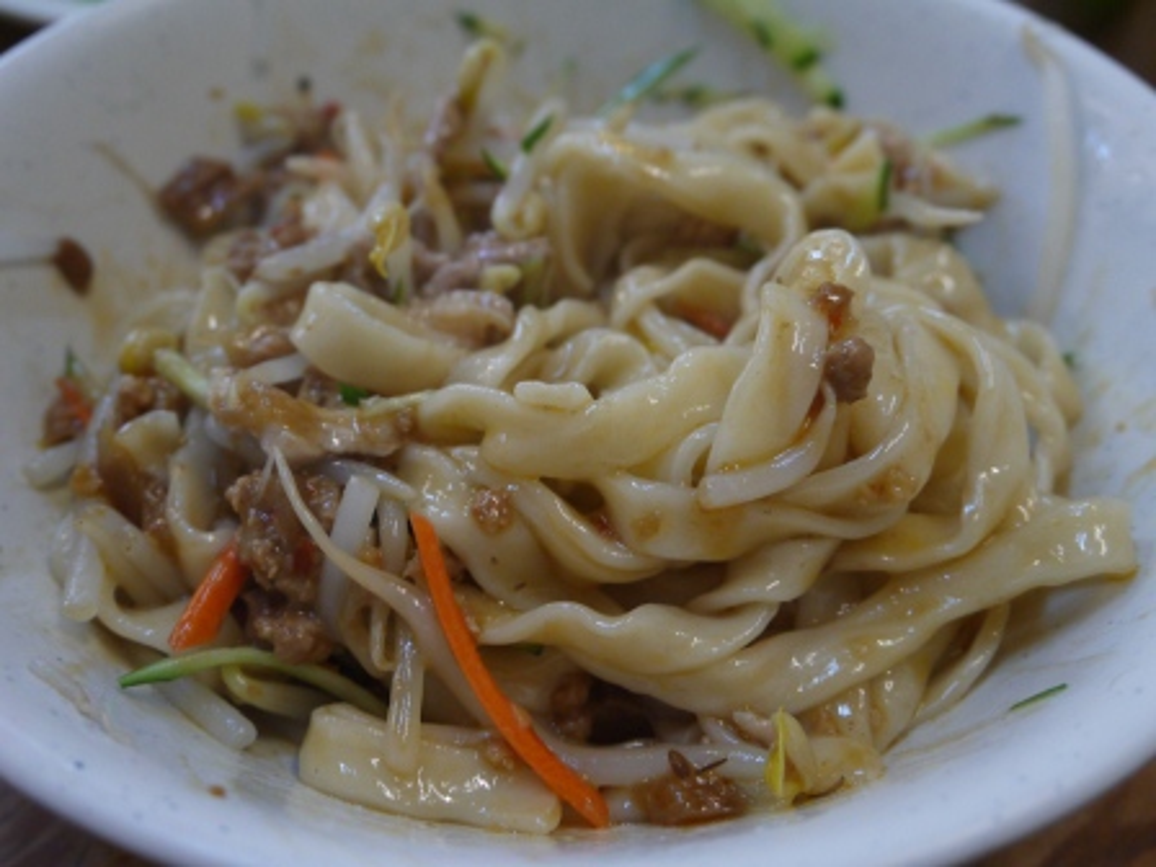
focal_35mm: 36
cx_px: 578
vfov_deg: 39.7
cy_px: 434
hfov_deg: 51.4
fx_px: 1202
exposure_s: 1/60
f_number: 4.2
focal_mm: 18
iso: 800
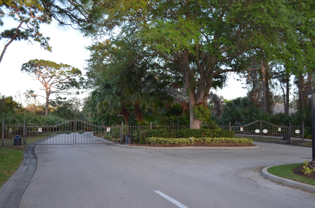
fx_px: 314
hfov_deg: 53.2
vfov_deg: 36.7
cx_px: 158
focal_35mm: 36
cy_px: 104
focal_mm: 24
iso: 220
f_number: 4
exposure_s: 1/125
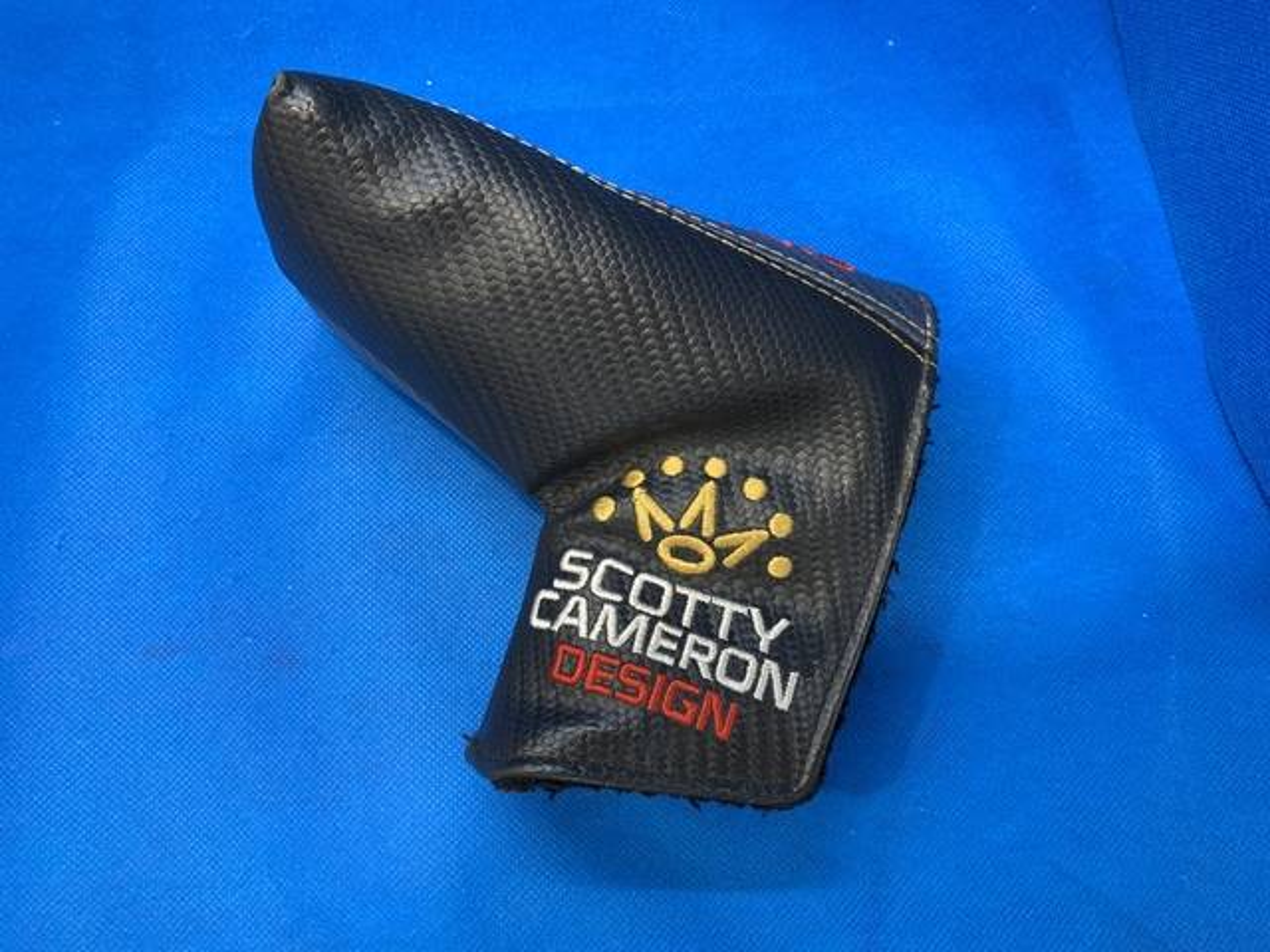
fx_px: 954
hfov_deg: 67.3
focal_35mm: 26
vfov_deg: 53.1
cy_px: 476
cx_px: 635
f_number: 1.8
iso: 125
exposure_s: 1/60
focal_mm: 4.25
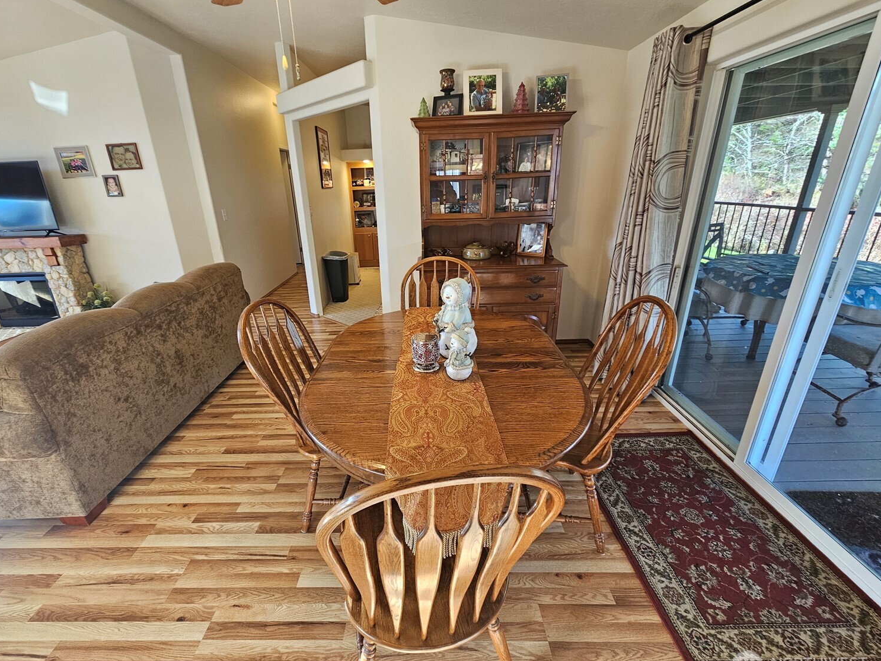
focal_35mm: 14
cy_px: 335
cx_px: 411
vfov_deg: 85.7
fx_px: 356
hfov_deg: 101.9
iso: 100
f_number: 2.2
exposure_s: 1/60
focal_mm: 2.2
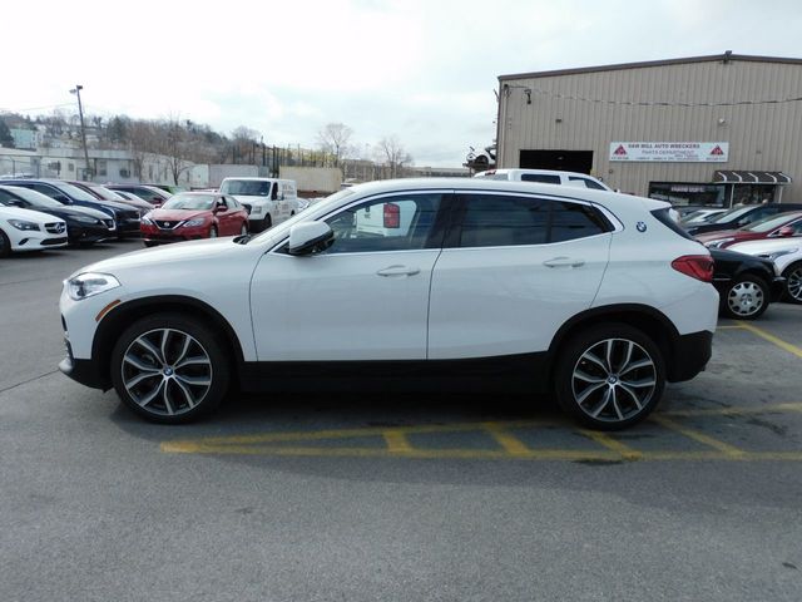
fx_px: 649
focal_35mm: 28
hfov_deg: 63.4
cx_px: 401
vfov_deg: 49.7
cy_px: 301
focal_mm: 5
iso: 125
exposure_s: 1/1000
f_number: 3.5
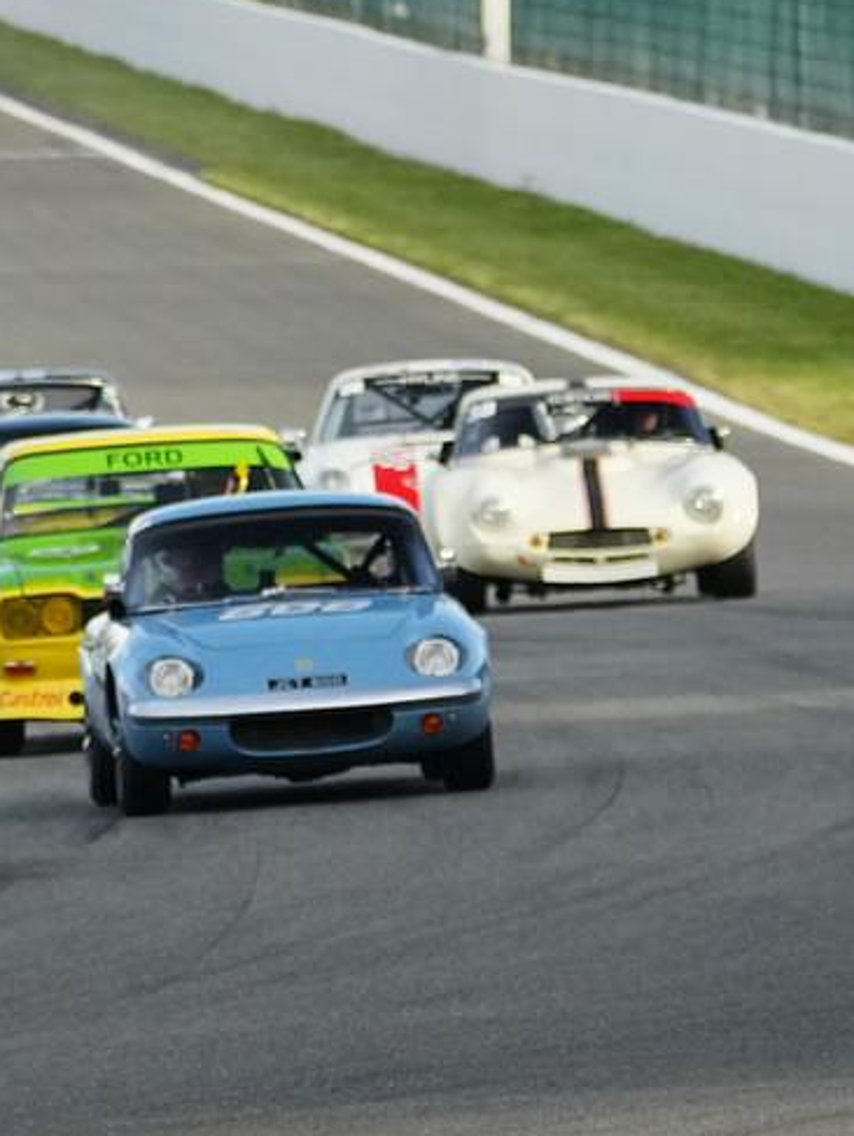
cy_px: 104
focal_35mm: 789
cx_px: 126
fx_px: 25920
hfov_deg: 1.9
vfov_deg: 2.5
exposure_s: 1/2000
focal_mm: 200
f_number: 5.6
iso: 2500
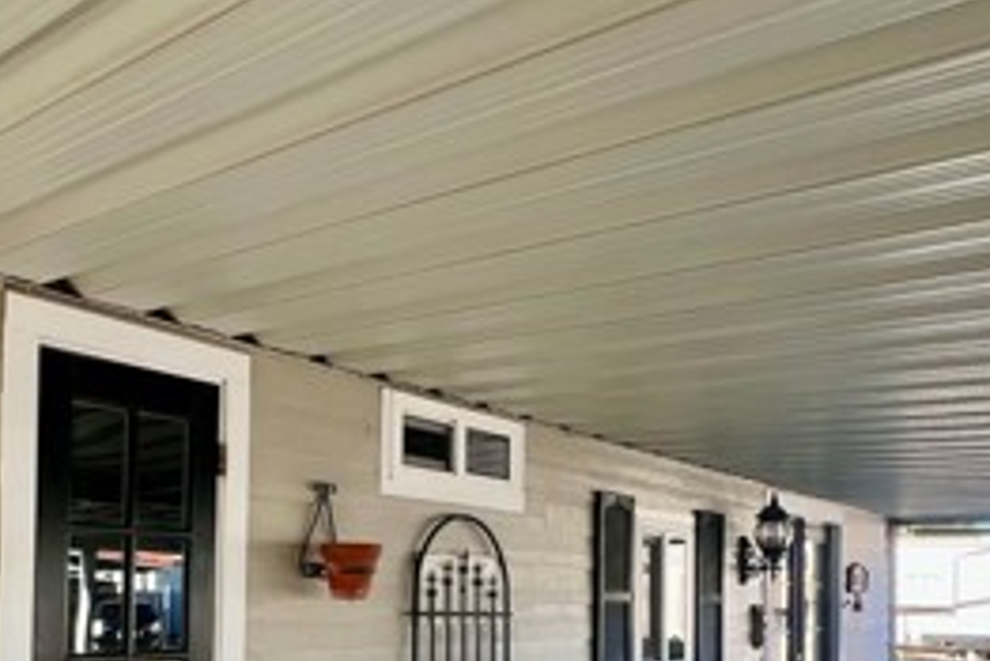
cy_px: 574
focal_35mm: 33
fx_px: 908
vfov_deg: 37.8
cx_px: 333
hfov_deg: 56.0
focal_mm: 1.57
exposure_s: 1/213
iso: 32
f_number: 1.8
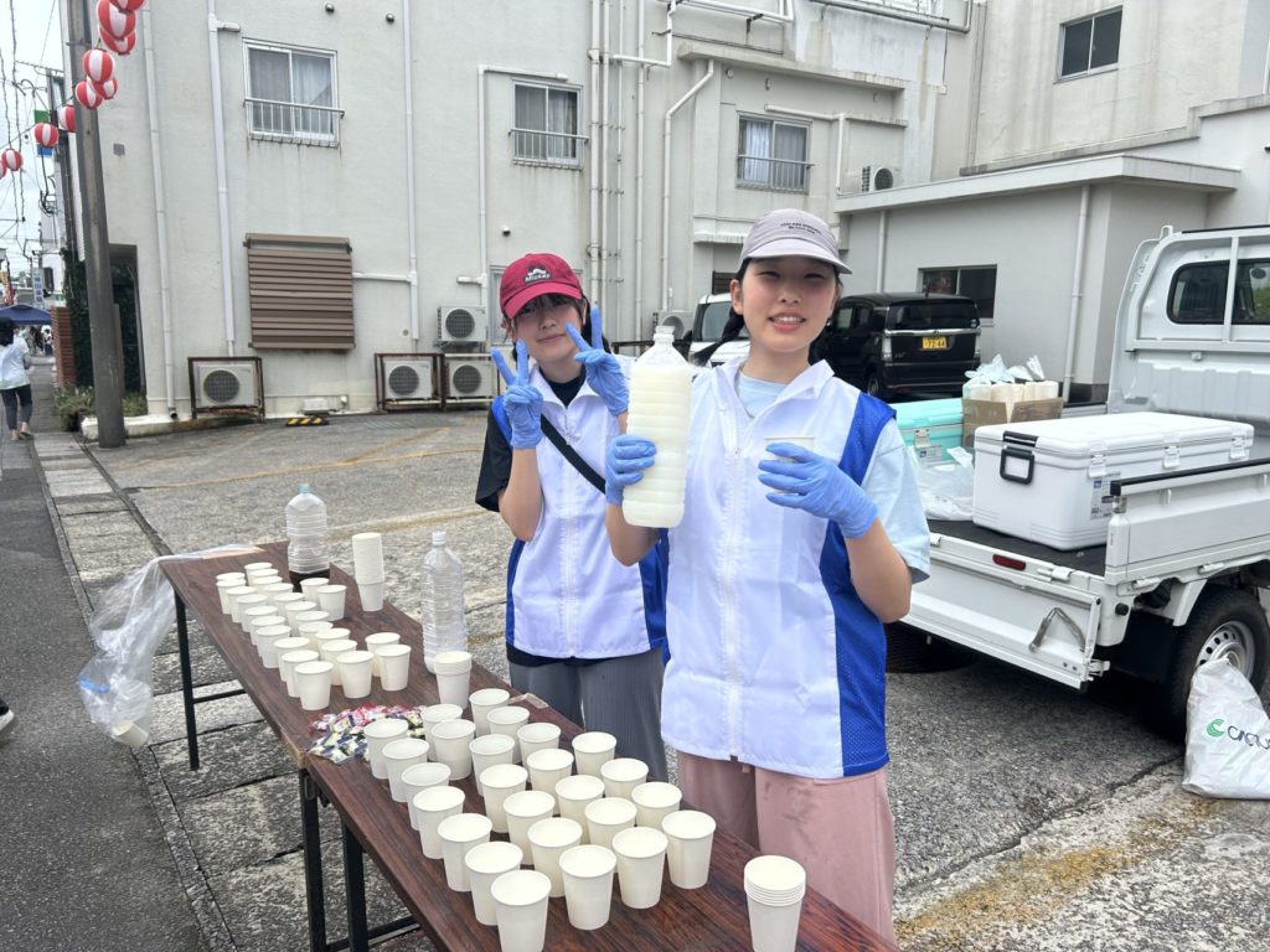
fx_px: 954
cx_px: 635
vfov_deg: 53.1
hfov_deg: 67.3
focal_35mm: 26
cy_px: 476
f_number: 1.5
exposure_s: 1/2695
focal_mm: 5.7
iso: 50
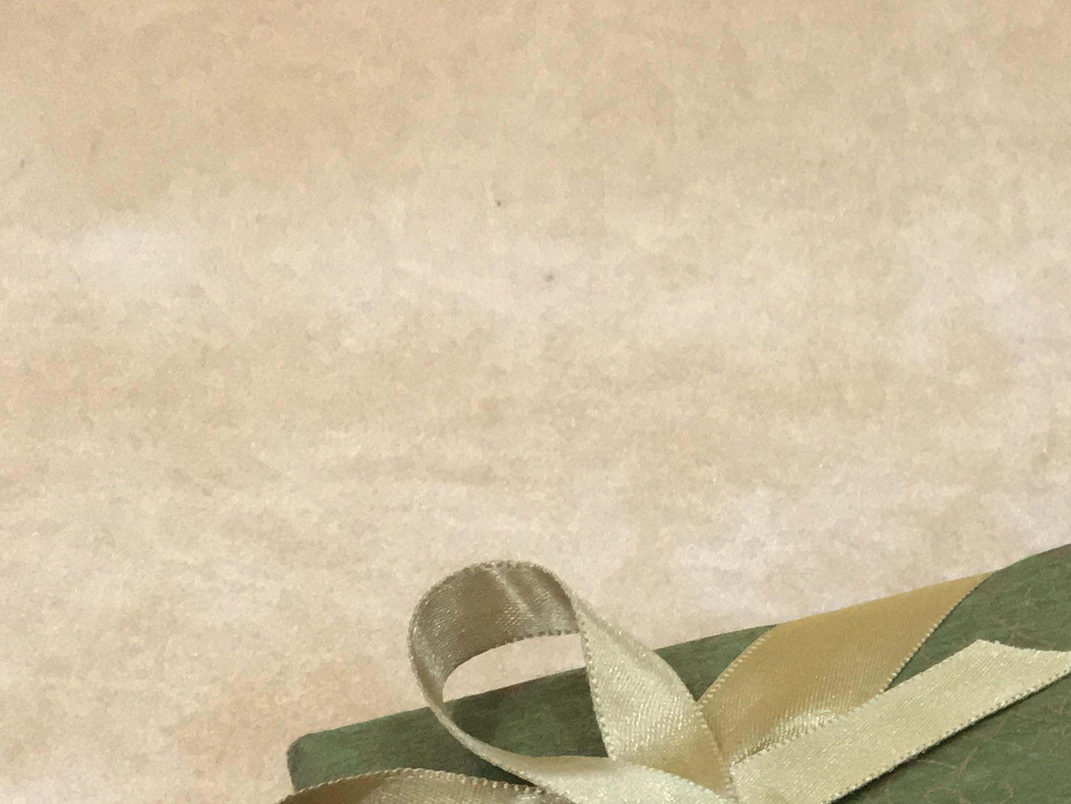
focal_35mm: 81
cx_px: 1469
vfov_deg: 17.1
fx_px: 2506
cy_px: 1069
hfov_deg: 21.4
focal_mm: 4.15
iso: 100
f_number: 2.2
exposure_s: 1/33
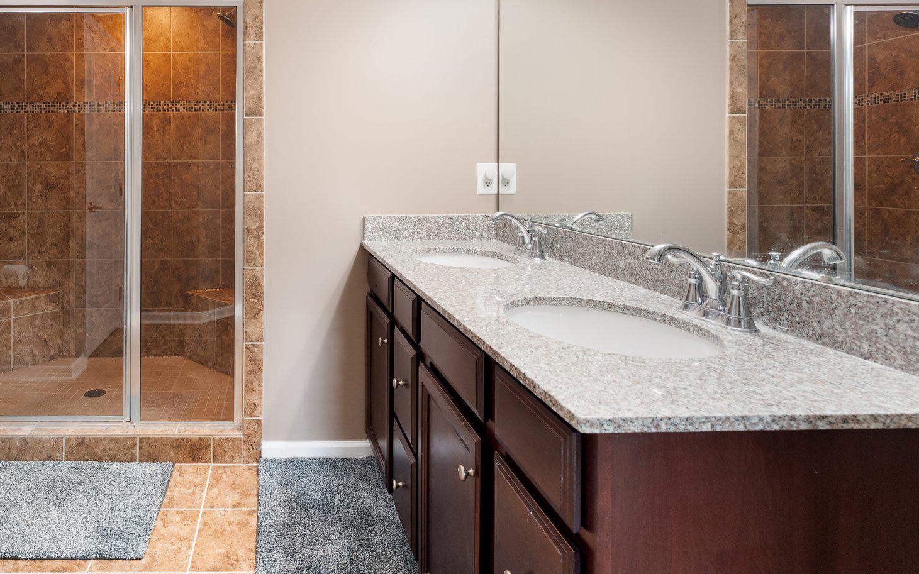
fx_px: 501
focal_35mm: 20
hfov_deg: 81.5
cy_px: 163
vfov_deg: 57.4
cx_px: 288
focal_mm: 14
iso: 640
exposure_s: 1/13
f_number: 8
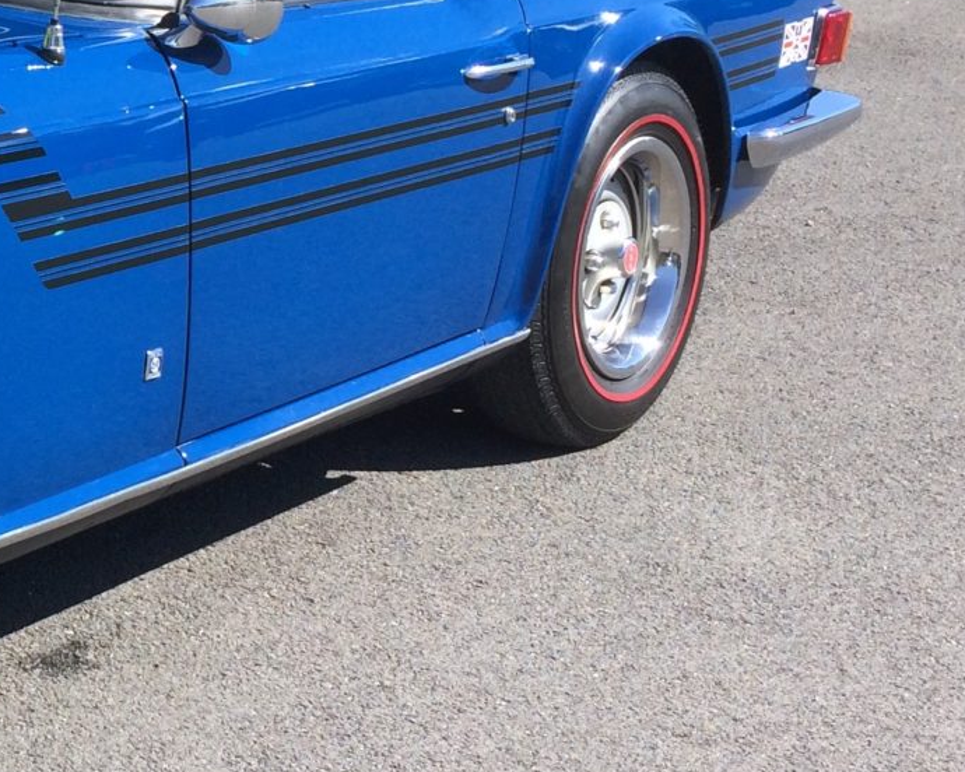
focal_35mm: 84
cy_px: 270
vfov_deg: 18.2
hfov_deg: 20.9
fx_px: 2399
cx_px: -243
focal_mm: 4.15
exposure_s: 1/892
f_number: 2.2
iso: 32
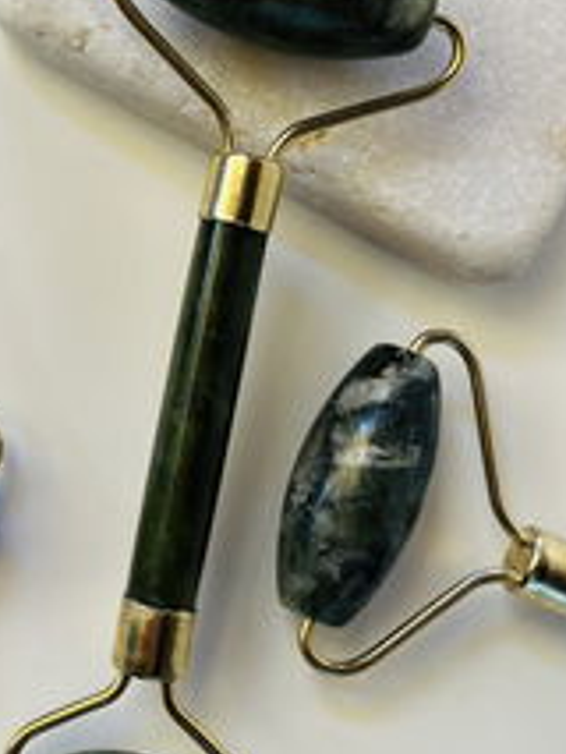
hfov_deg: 22.1
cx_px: 60
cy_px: 211
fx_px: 1416
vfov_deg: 29.4
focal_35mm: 65
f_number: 1.6
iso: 50
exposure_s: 1/122
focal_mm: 5.1
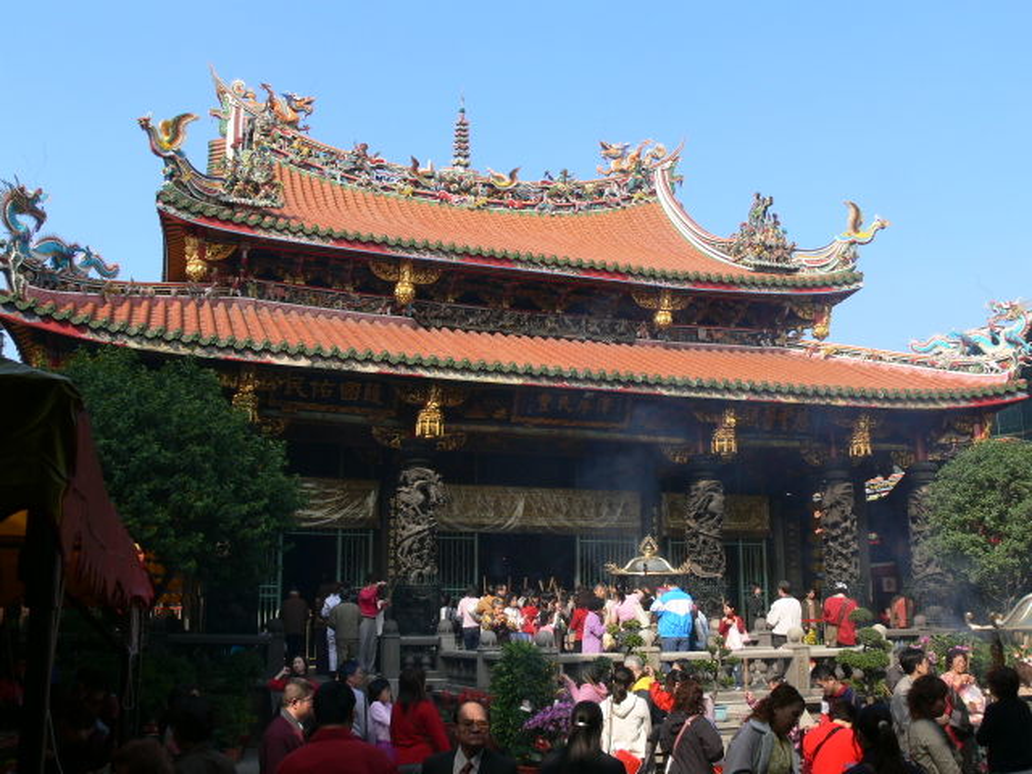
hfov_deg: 52.6
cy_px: 387
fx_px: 1043
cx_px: 516
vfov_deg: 40.7
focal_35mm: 35
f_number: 5.6
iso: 80
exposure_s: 1/200
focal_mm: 7.4
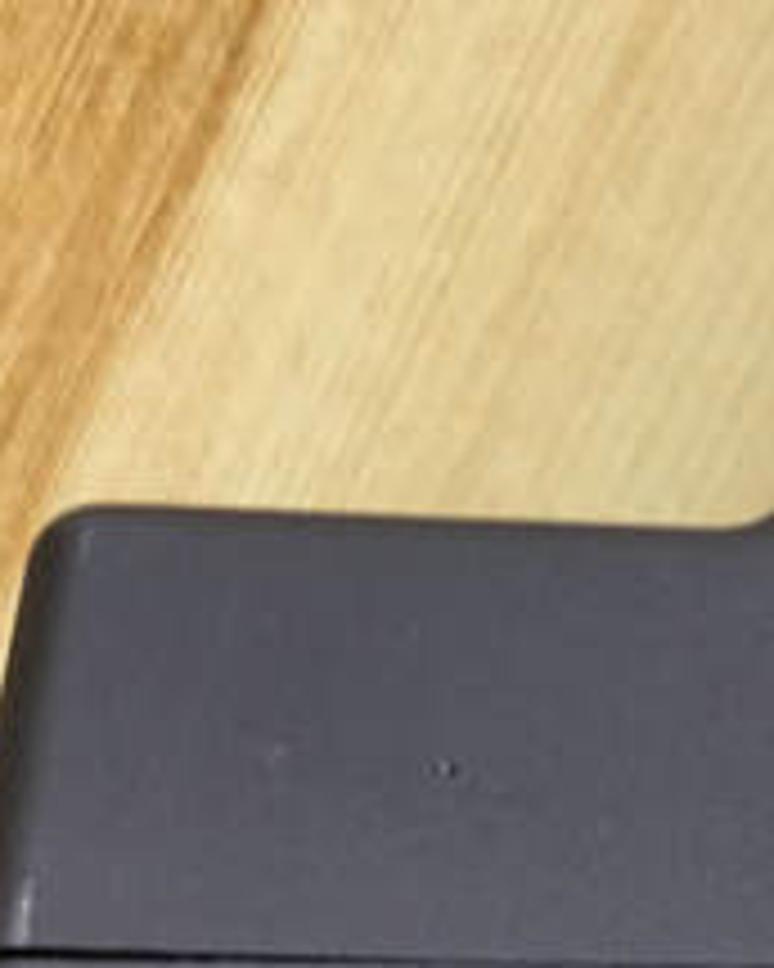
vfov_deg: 17.2
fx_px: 3064
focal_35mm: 107
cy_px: 1121
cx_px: 1240
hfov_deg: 13.4
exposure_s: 1/50
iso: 32
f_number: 2.2
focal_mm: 4.15
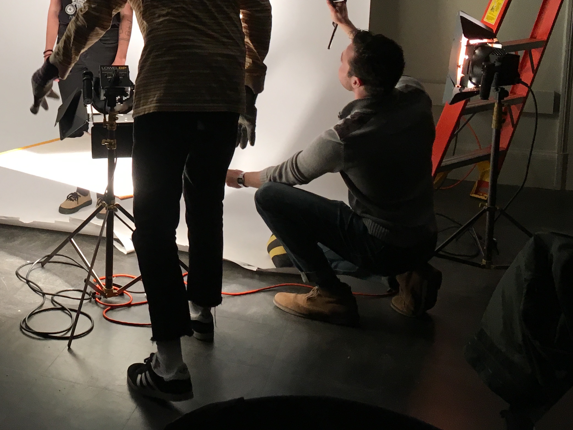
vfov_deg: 25.3
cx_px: 49
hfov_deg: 32.5
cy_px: 40
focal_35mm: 56
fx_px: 927
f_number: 2.2
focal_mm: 4.15
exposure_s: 1/30
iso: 32
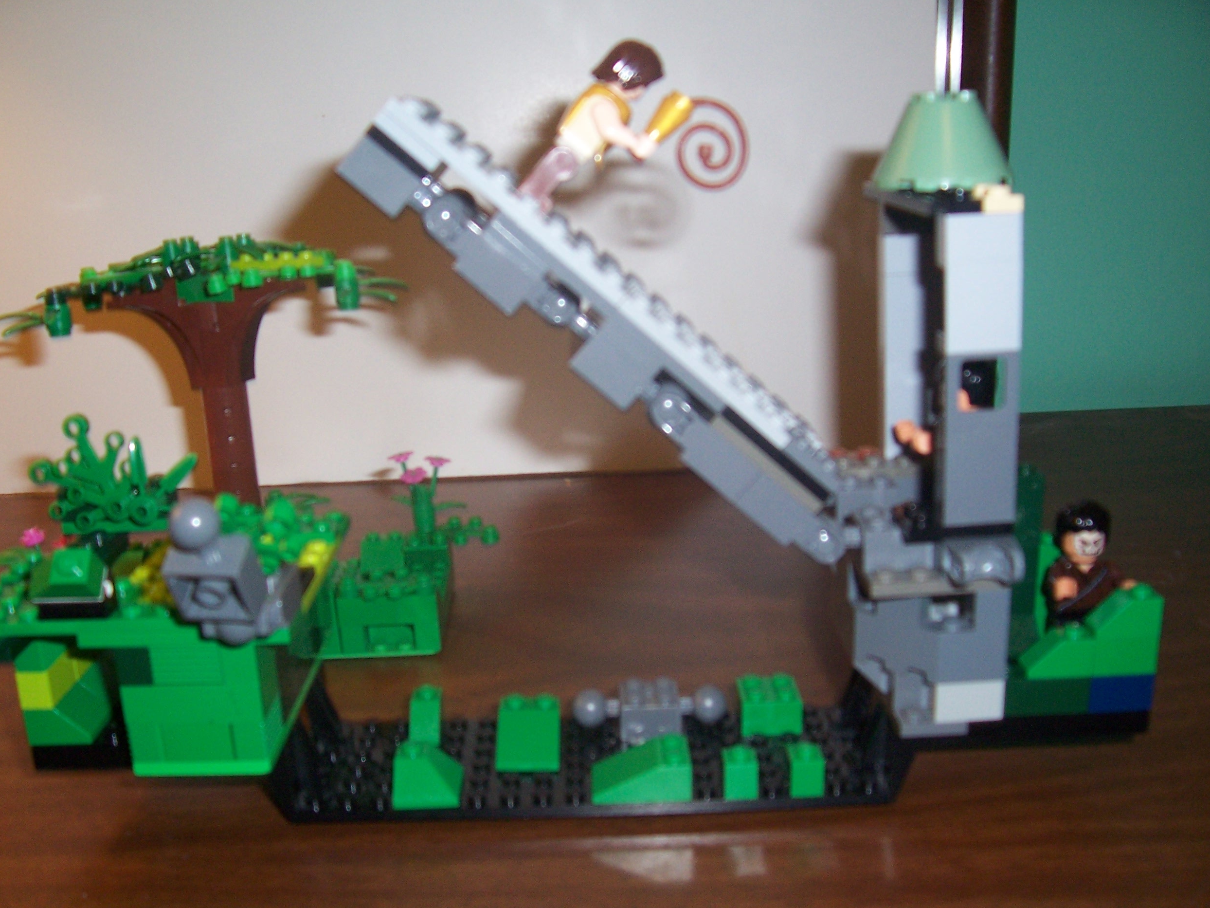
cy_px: 459
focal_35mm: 35
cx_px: 589
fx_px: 1223
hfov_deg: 52.6
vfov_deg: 40.7
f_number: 2.7
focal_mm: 5.6
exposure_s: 1/60
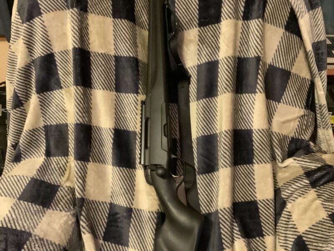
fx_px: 280
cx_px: 167
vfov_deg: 48.2
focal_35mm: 29
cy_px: 126
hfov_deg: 61.7
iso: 500
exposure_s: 1/30
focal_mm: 3
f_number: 1.8
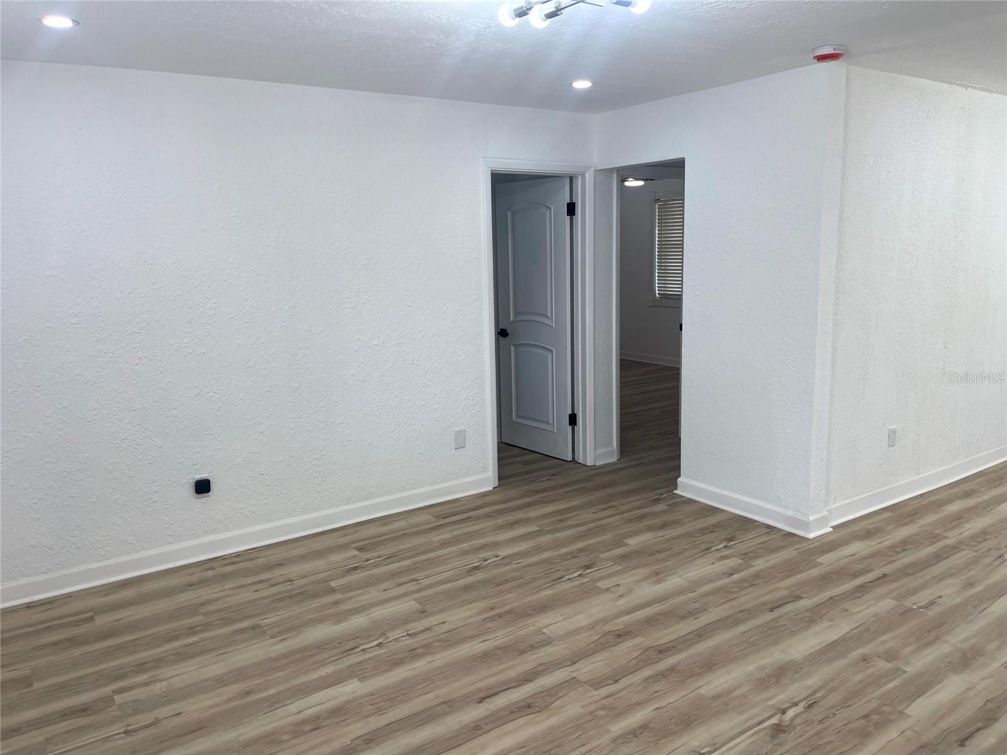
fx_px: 727
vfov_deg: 54.9
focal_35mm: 25
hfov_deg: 69.4
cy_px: 378
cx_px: 504
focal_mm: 5.1
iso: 32
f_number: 1.6
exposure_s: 1/120
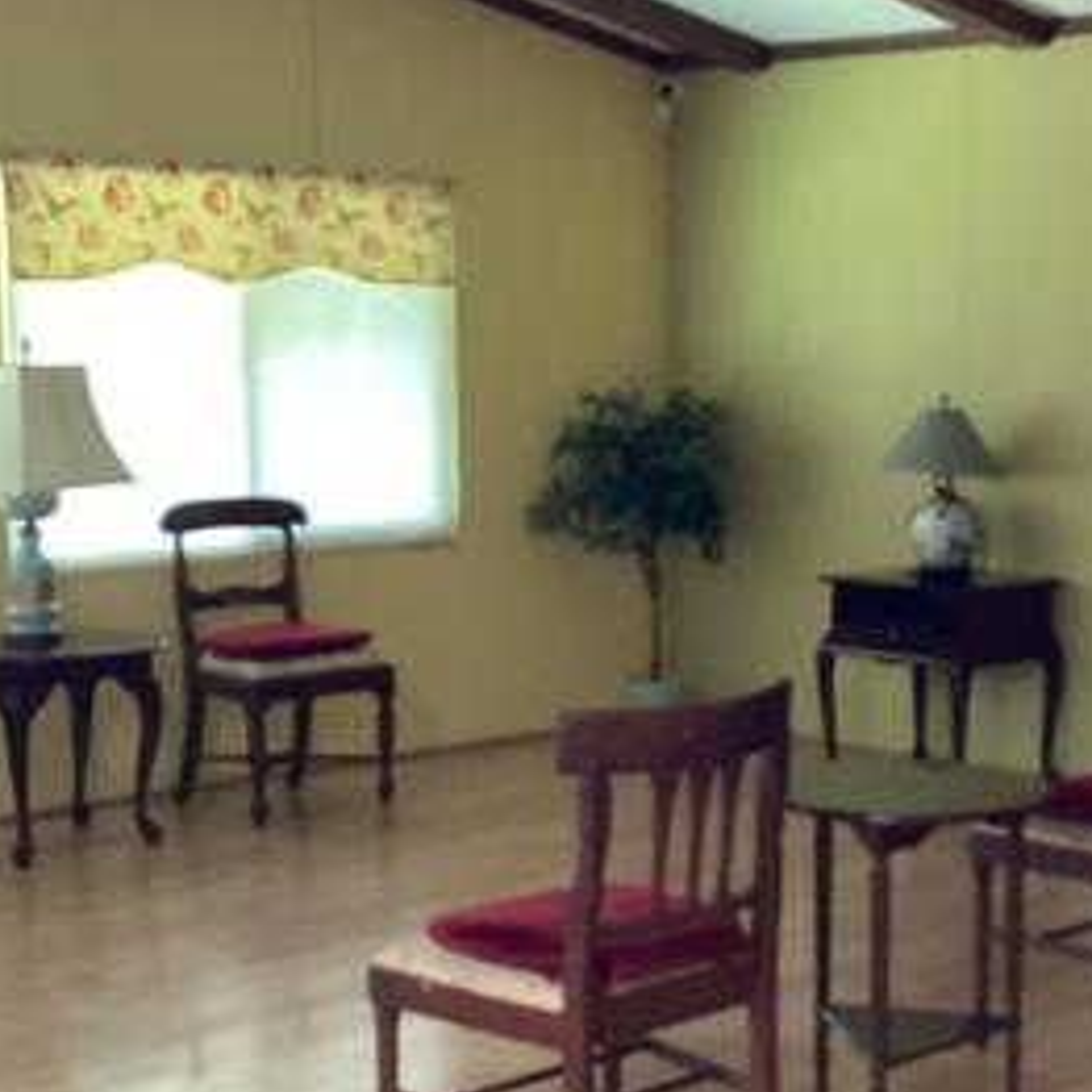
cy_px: 592
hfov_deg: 25.2
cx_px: 917
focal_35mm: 67
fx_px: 2391
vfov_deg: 25.7
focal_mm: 3.3
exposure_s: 1/30
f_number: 2.4
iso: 400
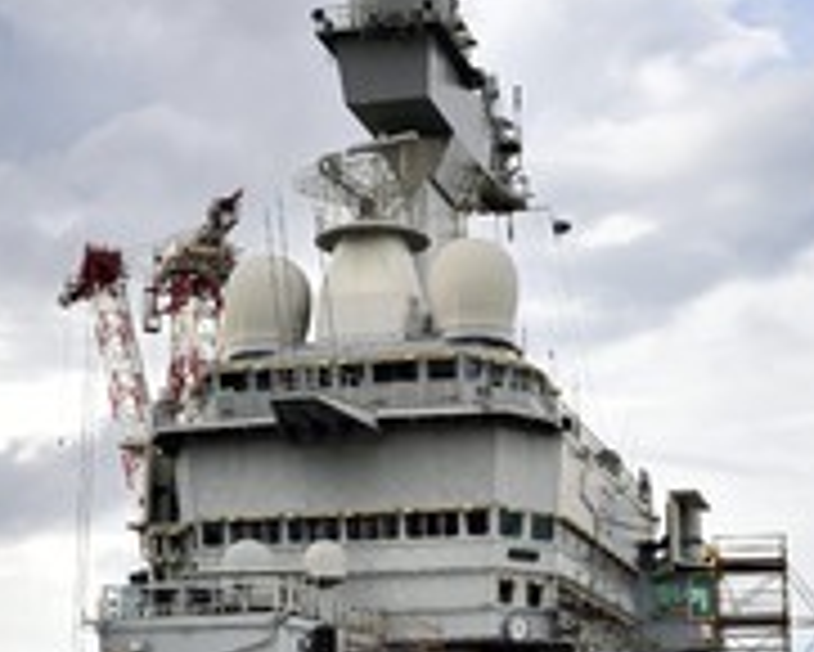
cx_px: 531
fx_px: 1784
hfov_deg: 25.6
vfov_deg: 20.7
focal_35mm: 74
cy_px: 382
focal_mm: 34
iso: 200
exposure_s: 1/250
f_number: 11
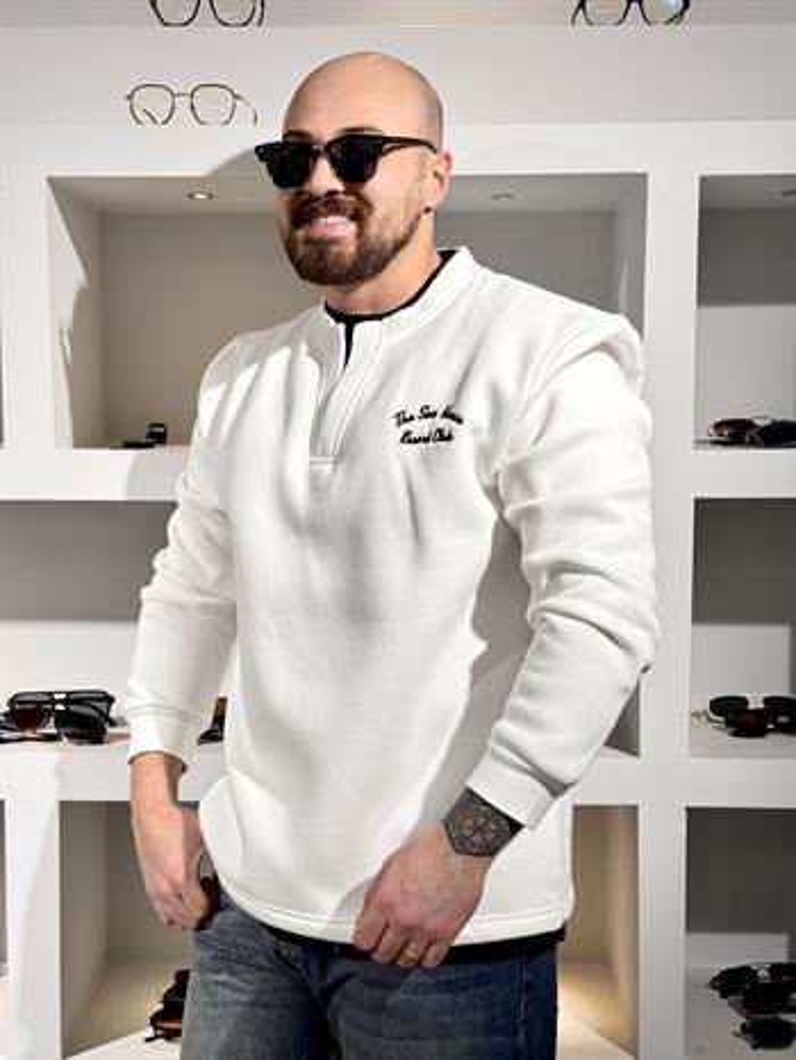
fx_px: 1470
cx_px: 398
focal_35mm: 48
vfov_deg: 39.6
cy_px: 530
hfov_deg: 30.3
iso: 100
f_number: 1.78
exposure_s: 1/242
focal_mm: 6.76
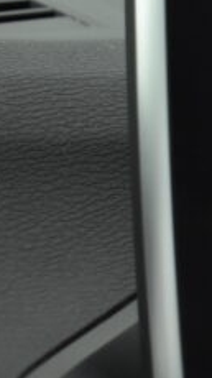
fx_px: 1262
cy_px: 211
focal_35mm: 126
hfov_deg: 8.2
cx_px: 623
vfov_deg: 17.0
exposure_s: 1/80
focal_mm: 24
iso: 1600
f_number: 4
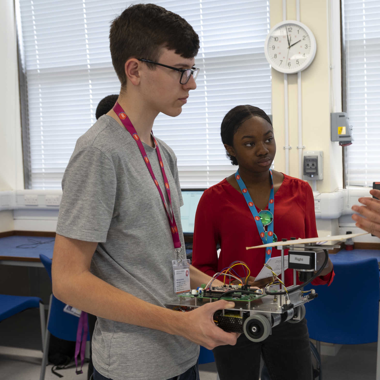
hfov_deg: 38.5
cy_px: 190
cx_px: 270
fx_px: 534
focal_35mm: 43
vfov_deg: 39.2
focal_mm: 22
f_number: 4
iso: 200
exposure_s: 1/60
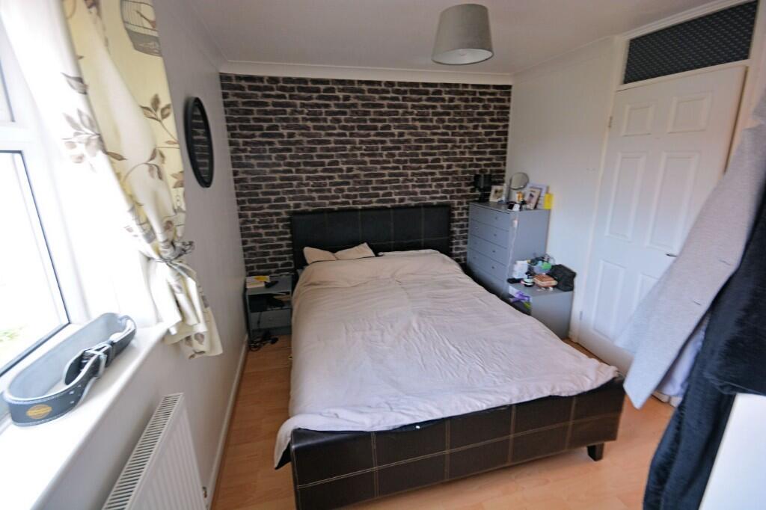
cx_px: 383
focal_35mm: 16
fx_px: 351
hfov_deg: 95.0
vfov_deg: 72.0
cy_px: 255
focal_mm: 11
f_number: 8
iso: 400
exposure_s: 1/13
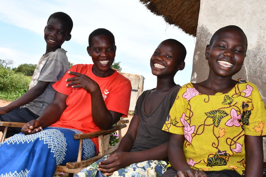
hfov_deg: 43.6
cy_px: 88
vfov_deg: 29.9
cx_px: 133
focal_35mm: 45
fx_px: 332
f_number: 25
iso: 1600
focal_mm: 30
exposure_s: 1/250
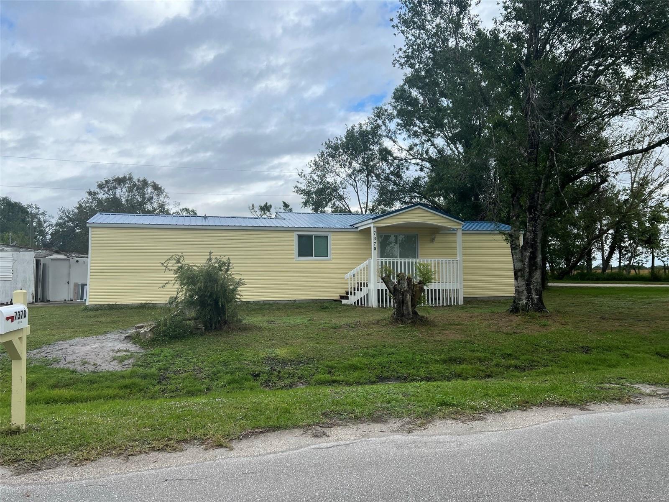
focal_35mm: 26
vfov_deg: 53.1
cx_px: 334
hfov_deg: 67.3
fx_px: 502
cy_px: 251
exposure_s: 1/2762
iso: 50
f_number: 1.5
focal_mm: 5.7
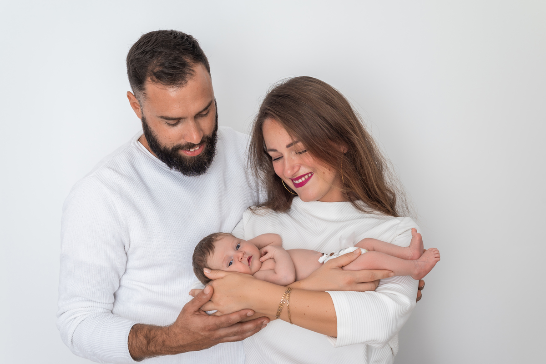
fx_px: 759
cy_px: 182
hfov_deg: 39.6
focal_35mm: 50
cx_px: 273
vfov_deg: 27.0
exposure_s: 1/250
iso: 100
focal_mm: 50
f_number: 6.3
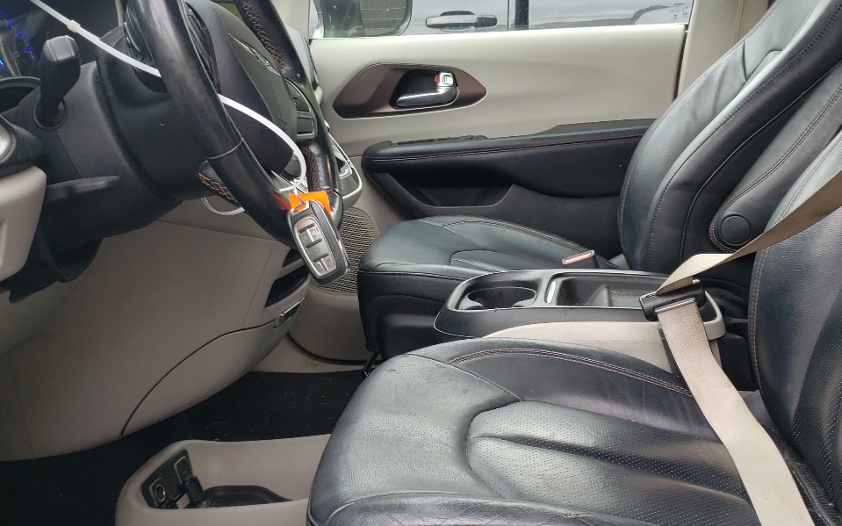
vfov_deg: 28.0
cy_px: 285
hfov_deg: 43.5
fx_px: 1055
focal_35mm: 46
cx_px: 430
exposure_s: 1/227
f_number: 1.5
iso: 50
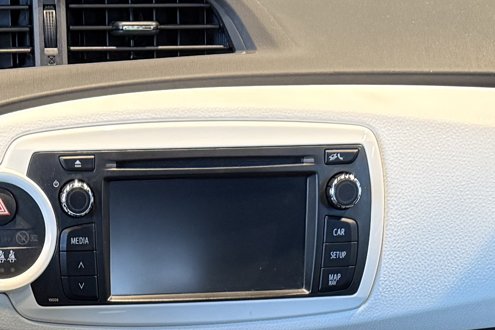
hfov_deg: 19.1
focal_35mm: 106
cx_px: 107
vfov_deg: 11.2
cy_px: 739
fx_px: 1458
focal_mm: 6.76
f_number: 1.78
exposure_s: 1/50
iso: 250
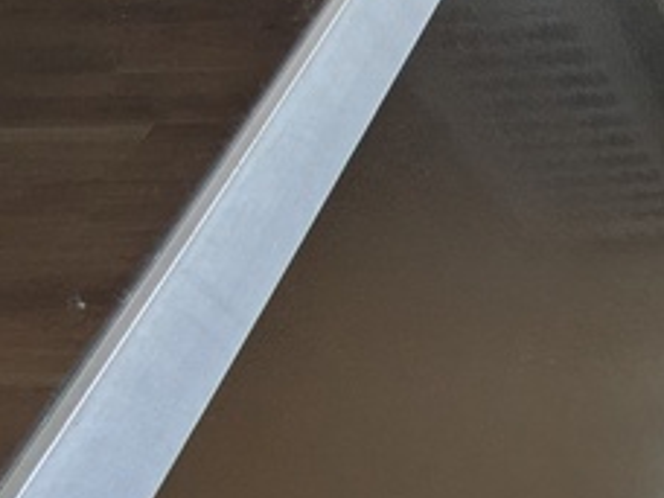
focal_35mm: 59
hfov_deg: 22.5
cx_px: 1133
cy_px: 73
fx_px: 1132
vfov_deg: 24.3
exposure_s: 1/294
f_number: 2.2
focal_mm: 1.83
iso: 48
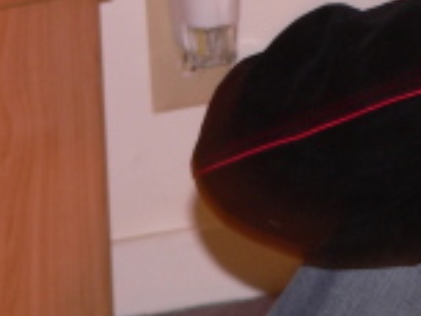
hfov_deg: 6.5
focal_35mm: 300
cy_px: -67
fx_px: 3651
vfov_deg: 4.9
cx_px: 564
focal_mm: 17
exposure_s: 1
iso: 100
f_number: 2.8
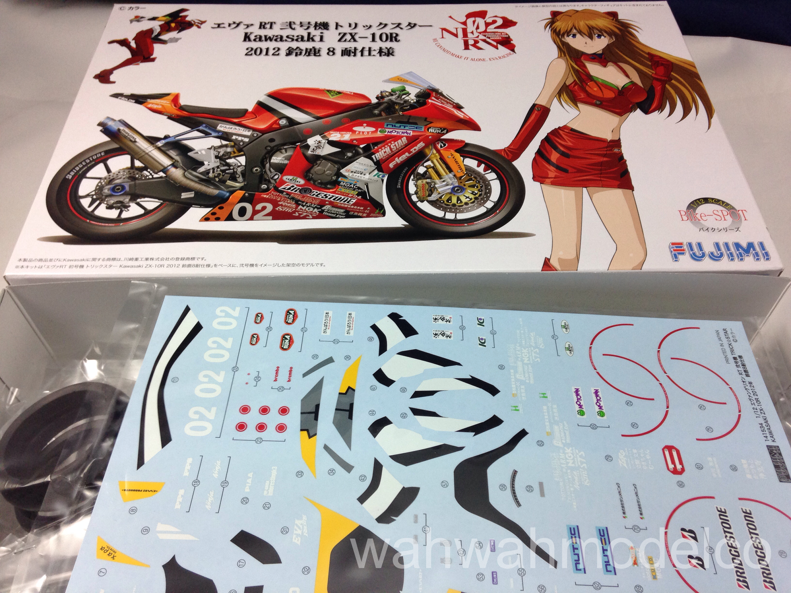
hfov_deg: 55.4
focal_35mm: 33
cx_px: 396
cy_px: 296
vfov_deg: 42.9
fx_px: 754
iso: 100
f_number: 2.4
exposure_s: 1/120
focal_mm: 4.12
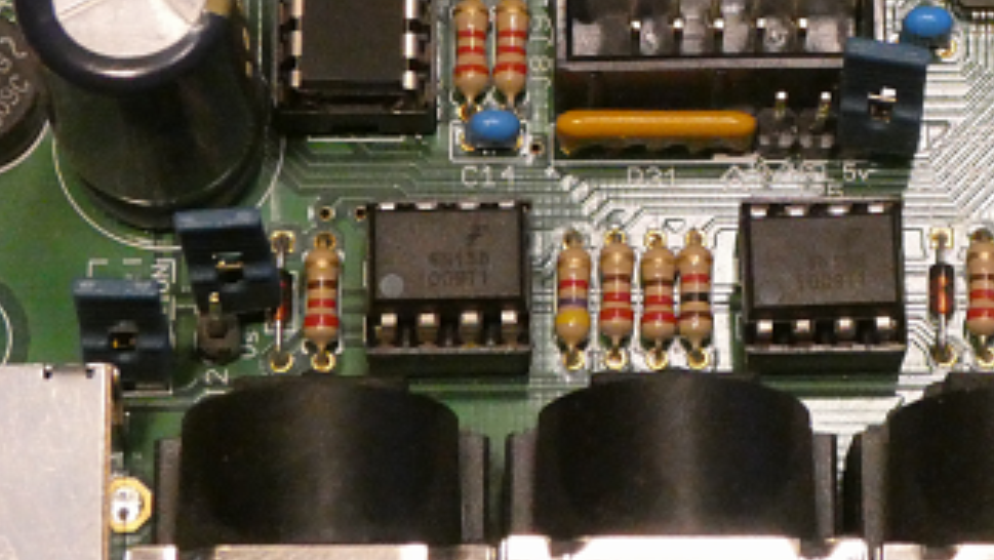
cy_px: 43
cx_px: 714
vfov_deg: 7.6
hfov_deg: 13.4
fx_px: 4219
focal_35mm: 160
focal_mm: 14.1
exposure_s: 1/80
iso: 1250
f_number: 4.7
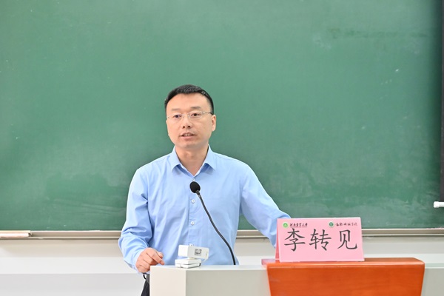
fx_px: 900
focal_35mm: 73
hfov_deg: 27.7
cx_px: 222
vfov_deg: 18.7
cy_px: 148
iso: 2500
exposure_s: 1/160
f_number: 4.5
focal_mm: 49
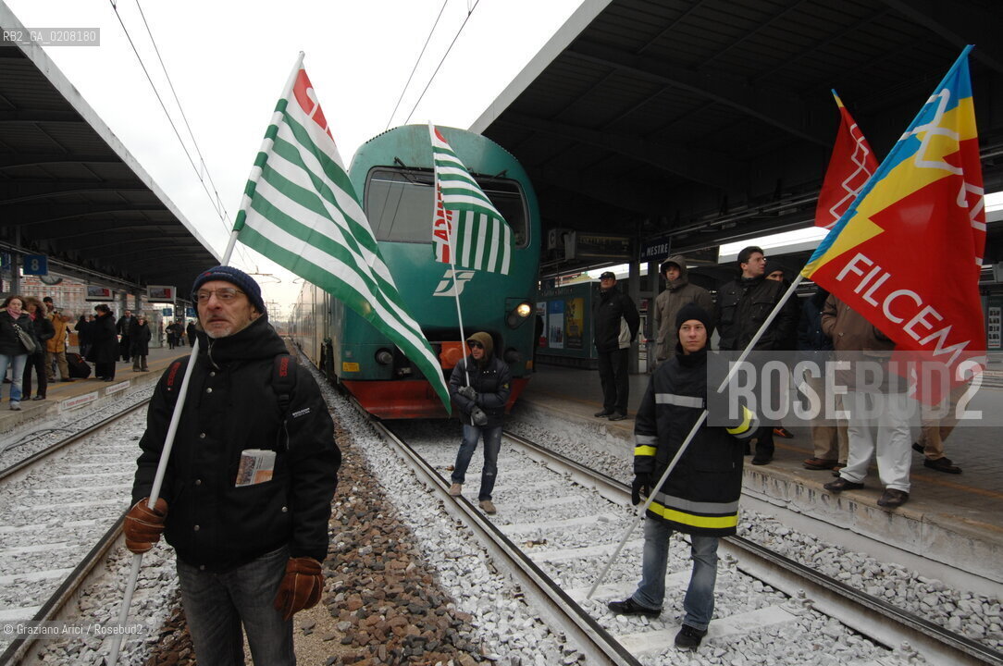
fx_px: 584
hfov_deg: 81.3
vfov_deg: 59.4
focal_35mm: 21
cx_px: 502
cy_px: 333
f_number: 6.7
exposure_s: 1/180
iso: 400
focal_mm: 14
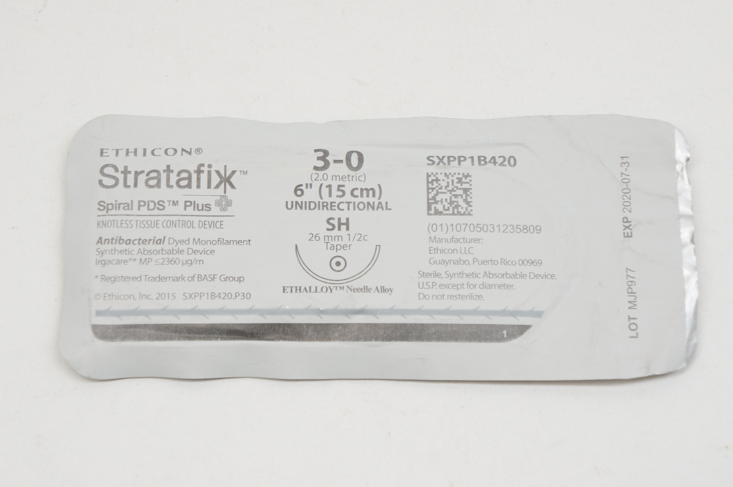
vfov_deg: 16.5
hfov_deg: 24.6
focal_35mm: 82
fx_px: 1678
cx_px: 366
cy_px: 244
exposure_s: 1/60
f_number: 7.1
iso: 400
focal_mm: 55
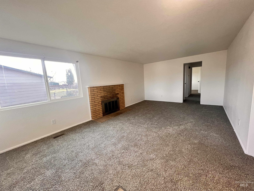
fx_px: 95
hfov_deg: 106.2
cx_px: 127
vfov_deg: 89.9
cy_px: 96
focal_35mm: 13
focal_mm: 1.57
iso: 250
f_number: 1.8
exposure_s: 1/98
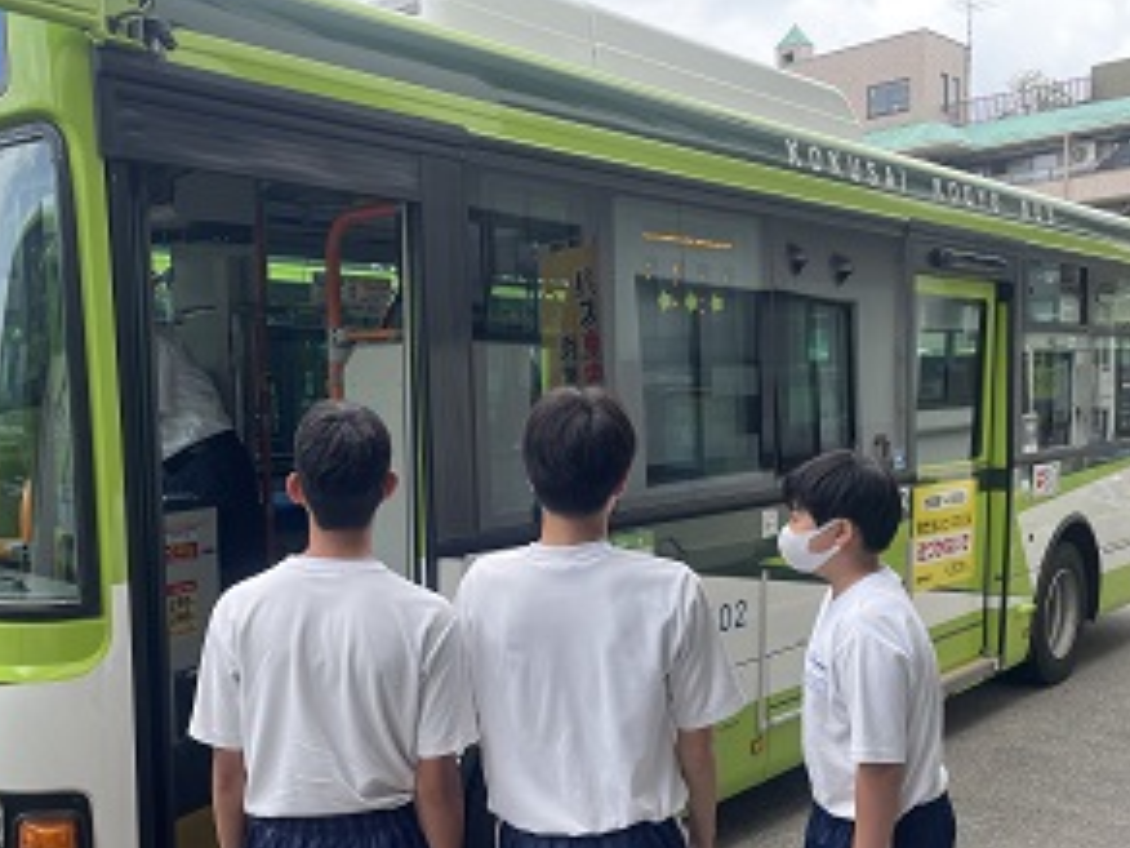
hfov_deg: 51.2
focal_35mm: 36
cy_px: 540
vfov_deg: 39.3
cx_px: 495
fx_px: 1175
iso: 32
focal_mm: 4.2
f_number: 1.6
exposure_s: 1/572
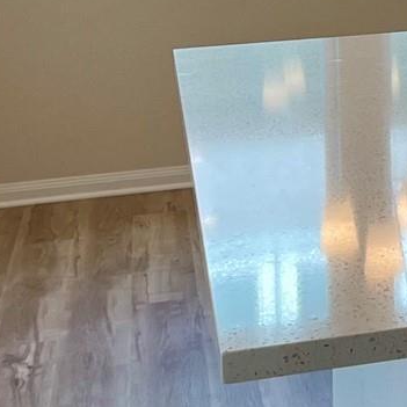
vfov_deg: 12.3
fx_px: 1782
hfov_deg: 11.5
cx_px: 858
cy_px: -219
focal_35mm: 134
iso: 50
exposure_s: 1/120
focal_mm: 5.1
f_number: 1.6
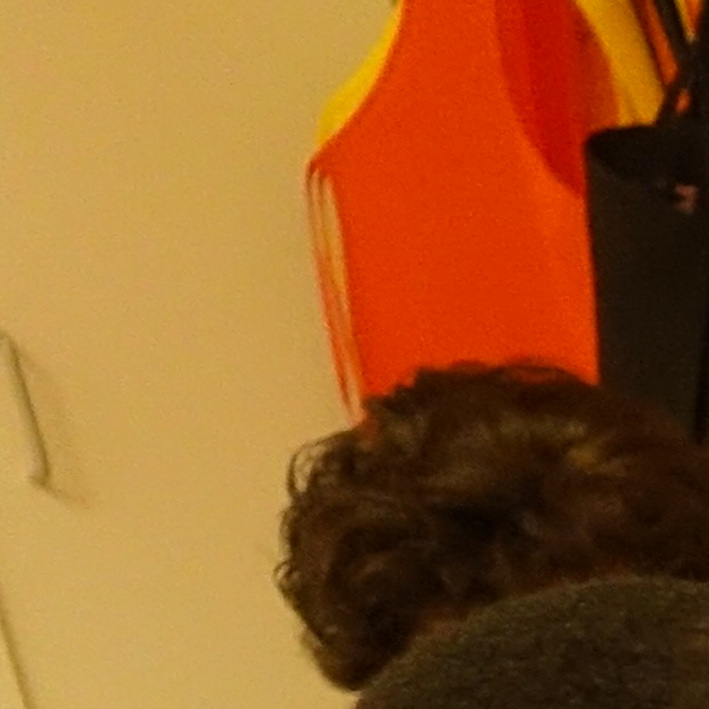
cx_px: 2799
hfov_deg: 7.3
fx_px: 4125
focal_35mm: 178
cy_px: 2015
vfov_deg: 8.5
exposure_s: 1/160
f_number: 1.8
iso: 800
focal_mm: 8.8
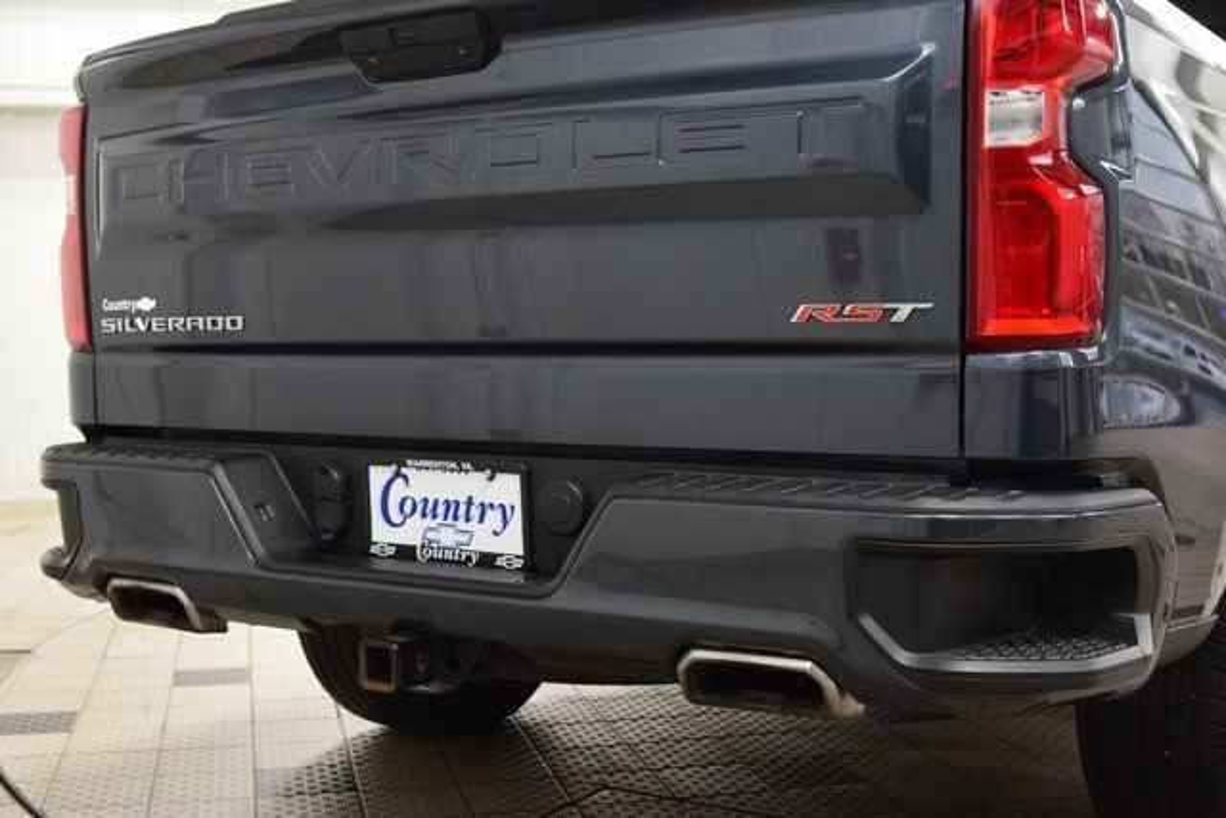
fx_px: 1584
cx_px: 613
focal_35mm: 46
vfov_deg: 29.0
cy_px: 409
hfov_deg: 42.3
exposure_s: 1/60
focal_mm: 31
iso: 1600
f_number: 4
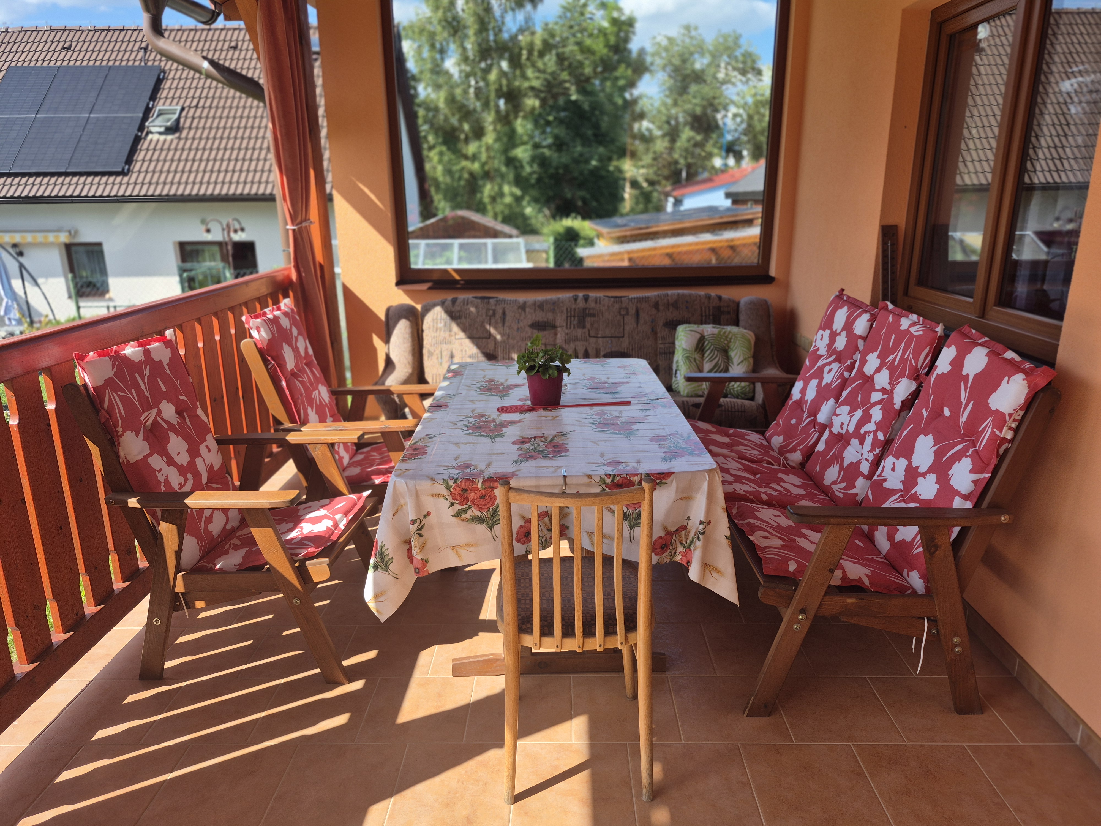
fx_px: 732
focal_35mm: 23
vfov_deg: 58.9
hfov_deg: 73.9
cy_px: 413
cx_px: 550
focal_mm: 5.4
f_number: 1.8
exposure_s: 1/796
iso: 25
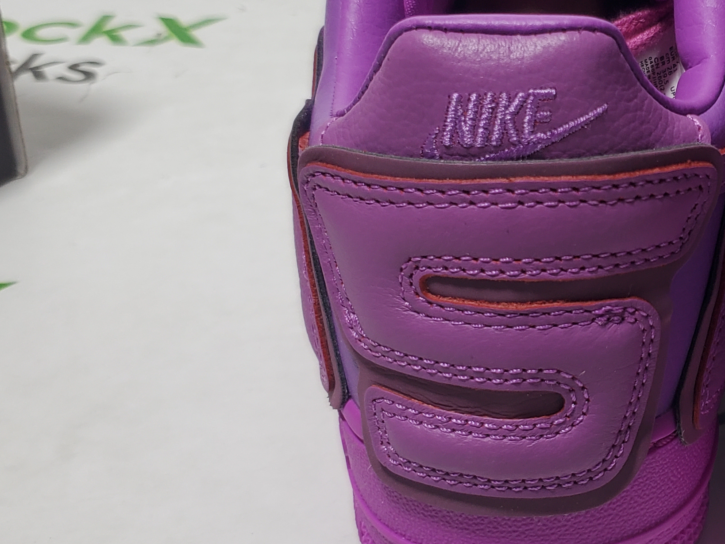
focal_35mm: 64
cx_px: 766
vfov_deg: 22.8
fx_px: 1341
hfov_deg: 28.0
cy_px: 183
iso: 50
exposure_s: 1/458
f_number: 1.5
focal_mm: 4.3
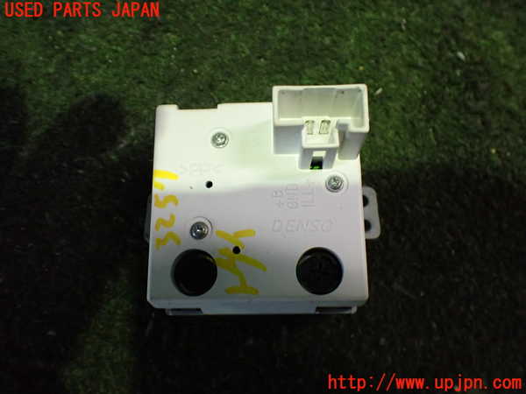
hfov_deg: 60.0
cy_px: 197
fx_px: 456
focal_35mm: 30
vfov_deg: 46.8
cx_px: 263
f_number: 2.3
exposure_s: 1/80
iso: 800
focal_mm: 5.4
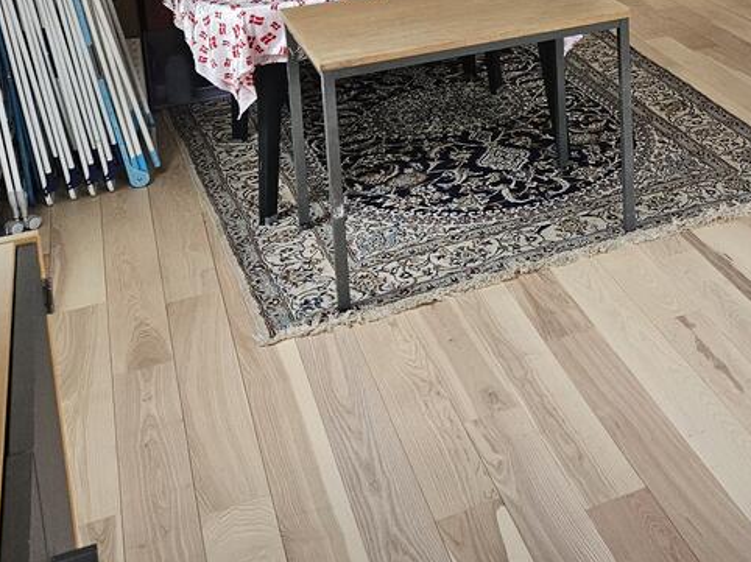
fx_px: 1193
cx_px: 763
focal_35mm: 55
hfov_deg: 32.0
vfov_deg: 24.2
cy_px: -107
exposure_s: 1/142
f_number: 1.8
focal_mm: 5.4
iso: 320
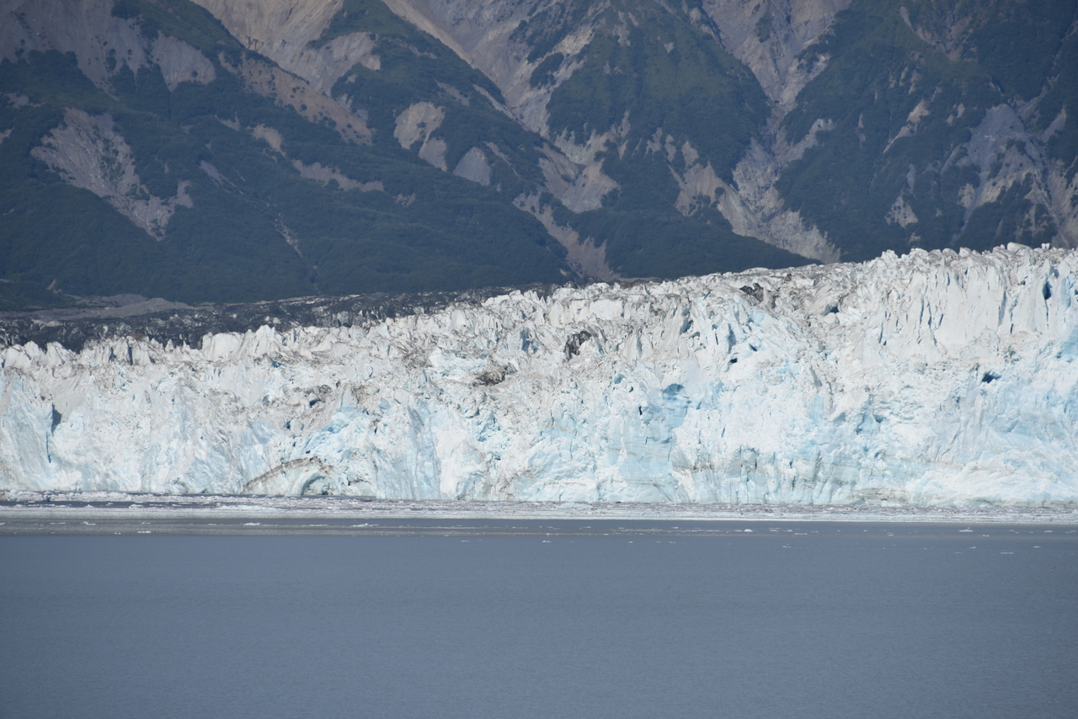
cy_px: 360
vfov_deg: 4.6
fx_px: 8985
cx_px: 539
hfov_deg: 6.9
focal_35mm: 300
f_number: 9
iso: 100
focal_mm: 300
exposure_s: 1/640
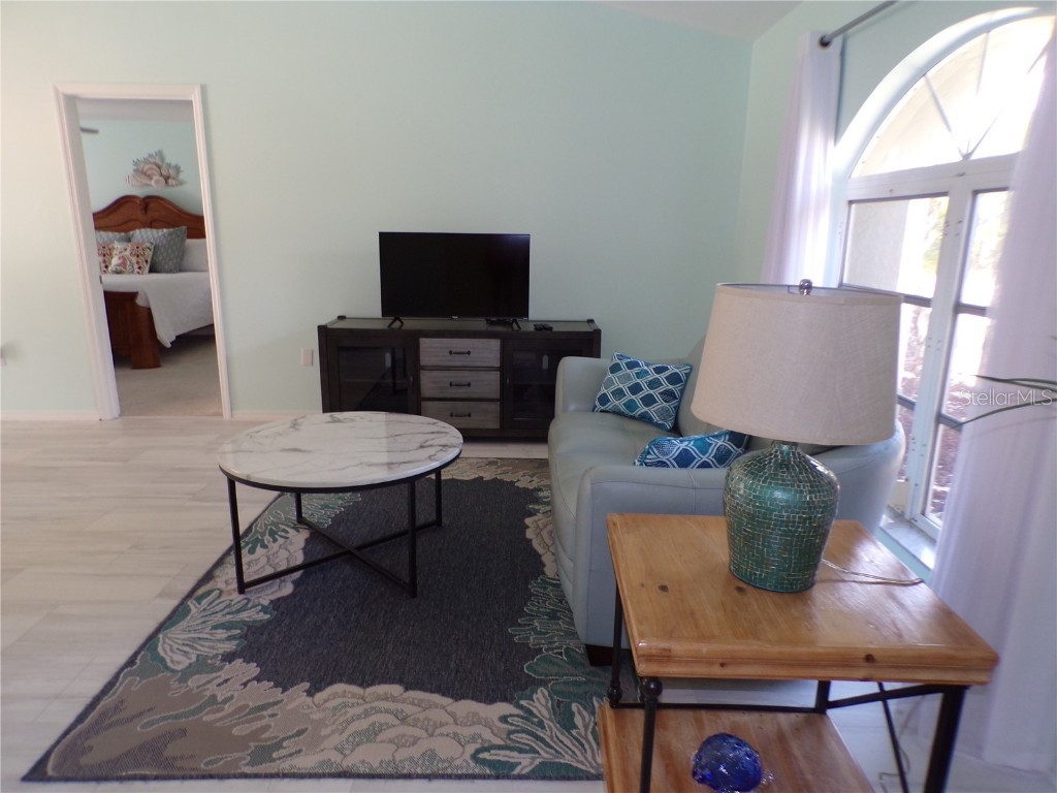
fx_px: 733
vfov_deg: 56.8
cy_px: 396
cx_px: 528
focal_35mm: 24
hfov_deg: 71.6
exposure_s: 1/34
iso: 108
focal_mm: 4.3
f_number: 3
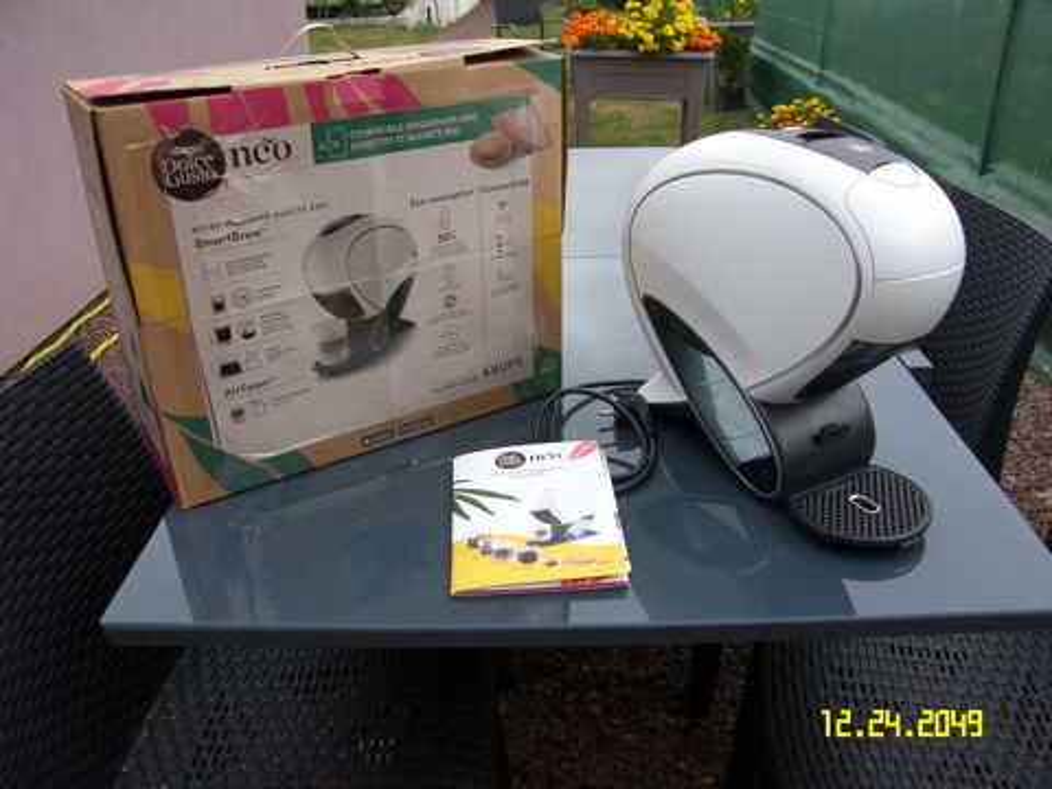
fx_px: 851
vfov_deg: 49.7
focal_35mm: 28
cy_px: 394
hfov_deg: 63.4
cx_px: 526
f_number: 2.2
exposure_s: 1/800
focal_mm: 7.4
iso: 50
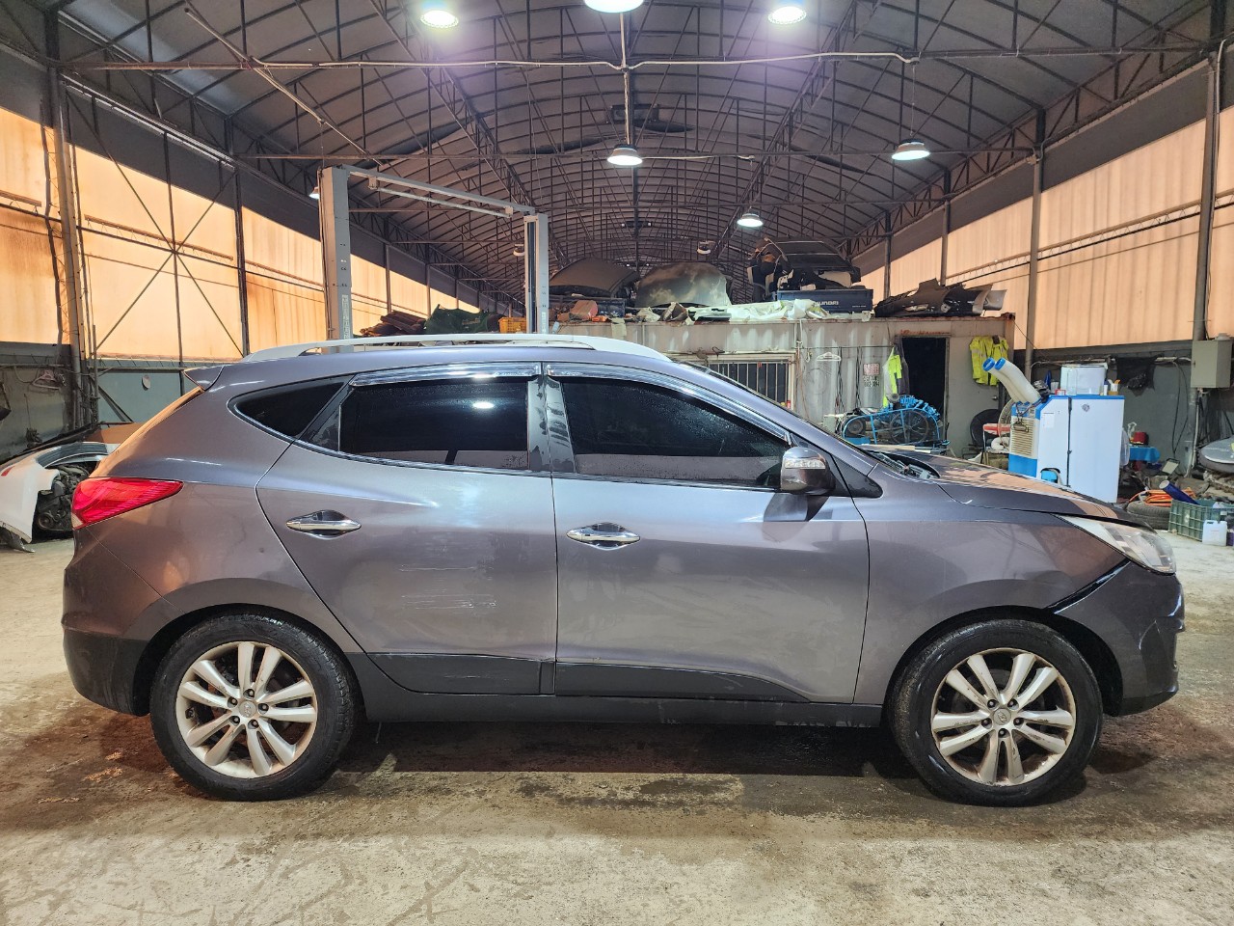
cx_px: 617
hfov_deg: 73.9
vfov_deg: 58.9
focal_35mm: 23
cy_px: 463
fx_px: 820
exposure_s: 1/120
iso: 250
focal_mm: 6.4
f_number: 1.8
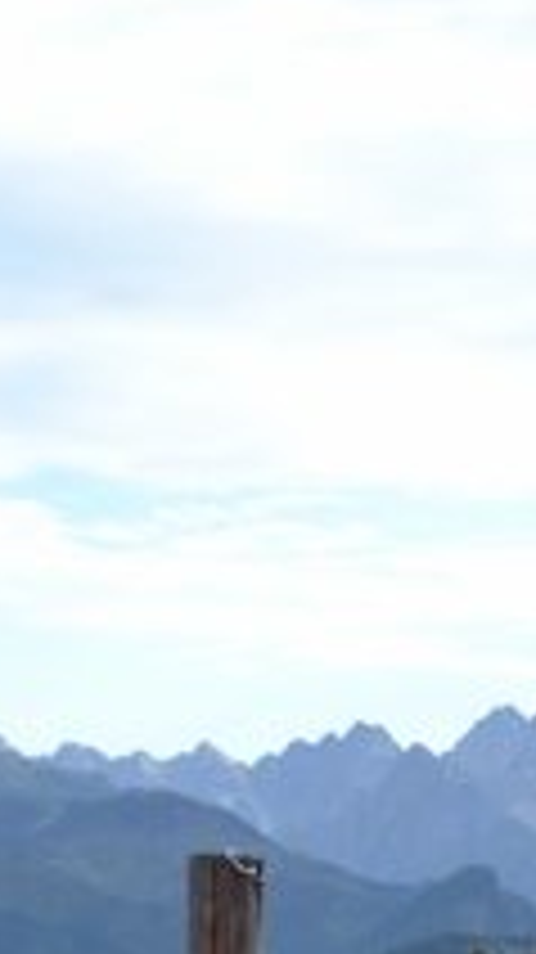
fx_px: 2708
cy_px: 1161
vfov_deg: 18.9
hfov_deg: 11.2
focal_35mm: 107
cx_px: 541
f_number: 4.5
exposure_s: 1/1000
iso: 400
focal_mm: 18
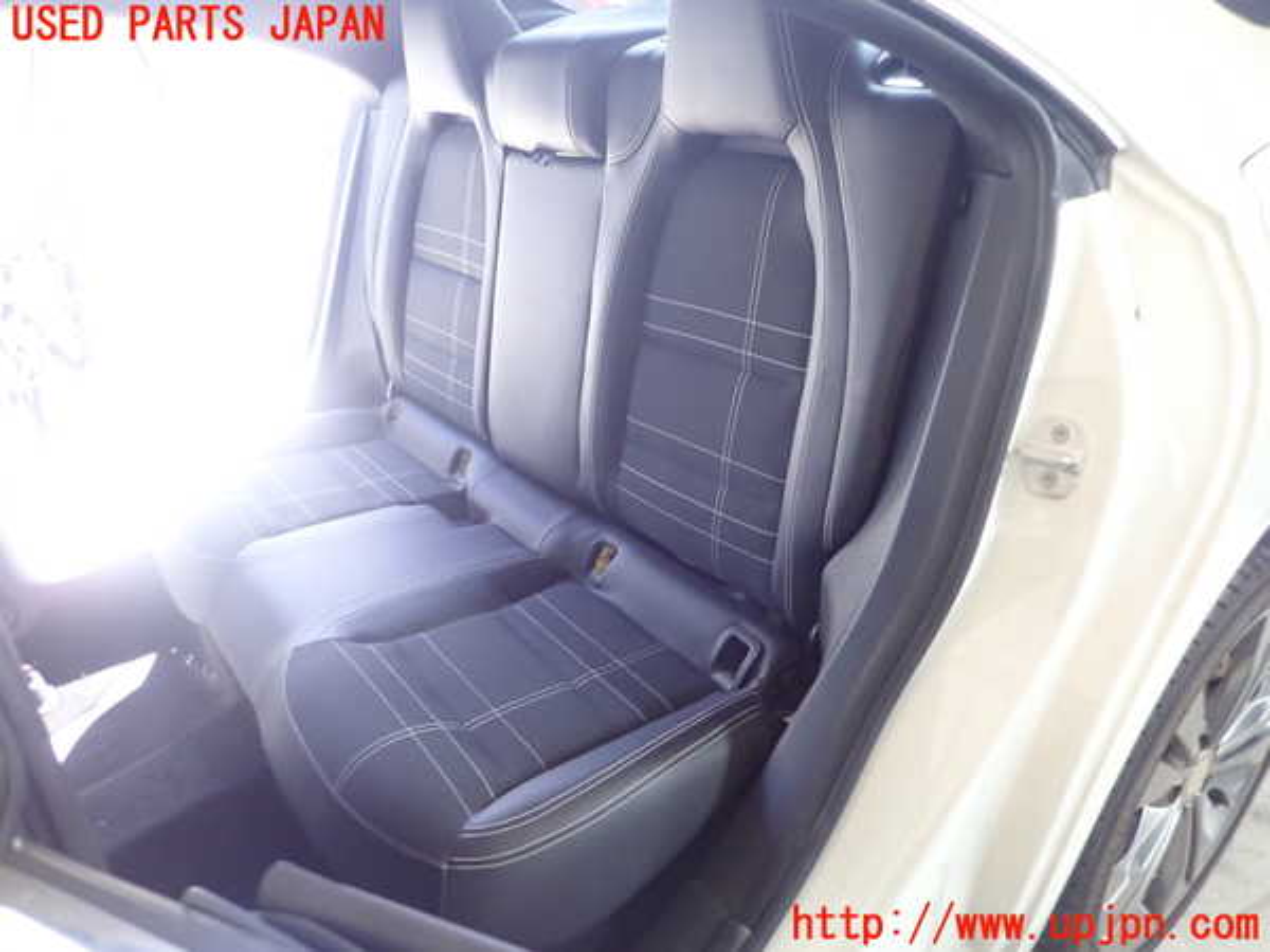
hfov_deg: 69.4
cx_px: 635
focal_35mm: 25
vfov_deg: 54.9
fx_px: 917
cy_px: 476
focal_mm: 4.5
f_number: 2
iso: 400
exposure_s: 1/30
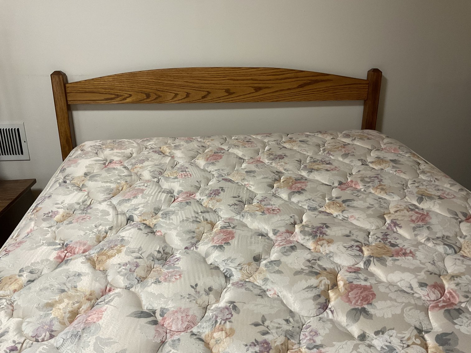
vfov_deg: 48.2
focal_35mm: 29
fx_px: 395
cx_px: 236
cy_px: 176
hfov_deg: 61.7
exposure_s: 1/60
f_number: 1.8
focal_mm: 3
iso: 100
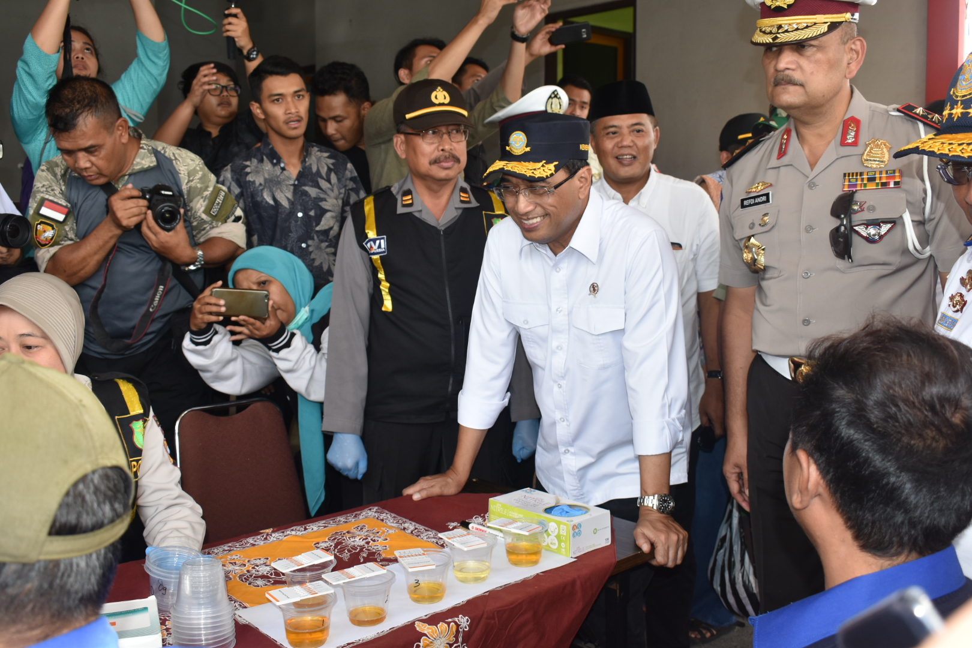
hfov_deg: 53.1
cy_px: 324
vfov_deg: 36.9
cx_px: 486
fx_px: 972
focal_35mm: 36
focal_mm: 24
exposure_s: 1/125
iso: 360
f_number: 5.6
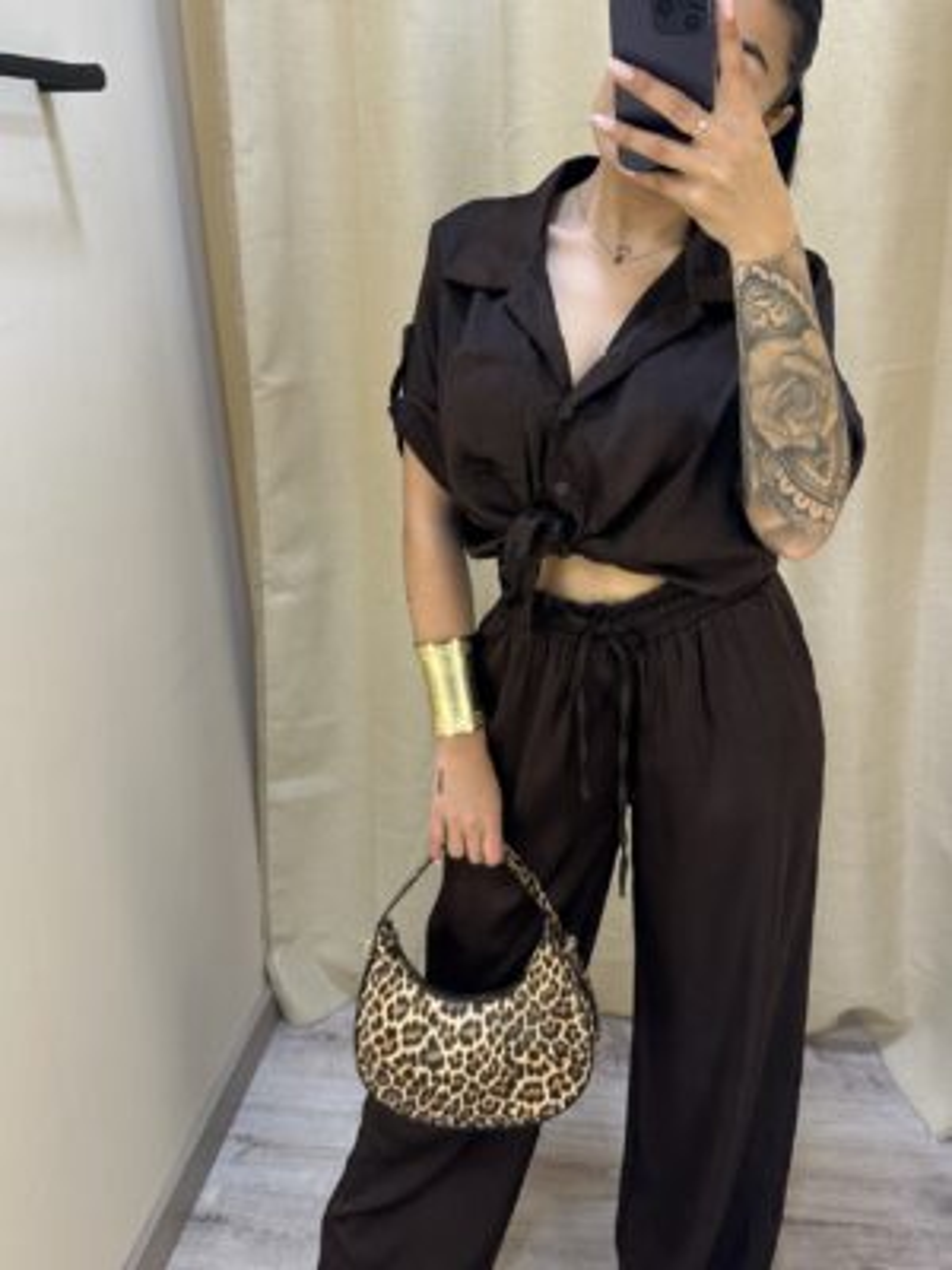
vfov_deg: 71.6
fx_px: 880
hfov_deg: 56.8
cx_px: 476
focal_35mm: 24
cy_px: 635
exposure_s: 1/100
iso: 100
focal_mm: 6.86
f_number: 1.78
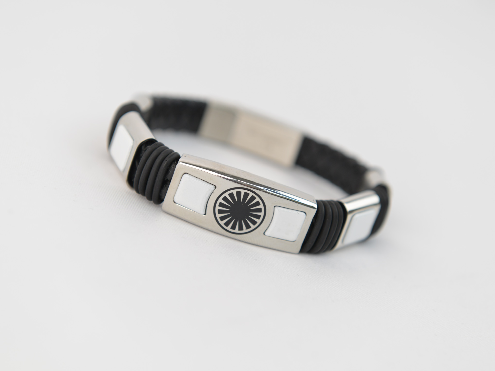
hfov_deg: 27.0
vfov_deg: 20.4
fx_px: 1030
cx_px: 245
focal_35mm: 72
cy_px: 185
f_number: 5
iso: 320
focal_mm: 66
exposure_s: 1/125
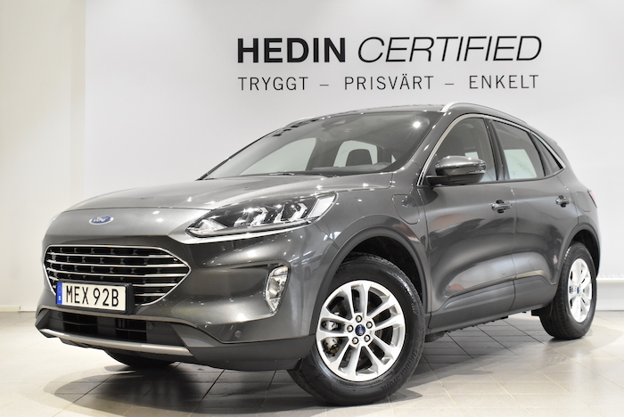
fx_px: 807
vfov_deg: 29.0
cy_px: 208
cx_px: 312
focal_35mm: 46
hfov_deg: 42.3
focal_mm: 31
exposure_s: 1/80
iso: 3200
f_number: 7.1
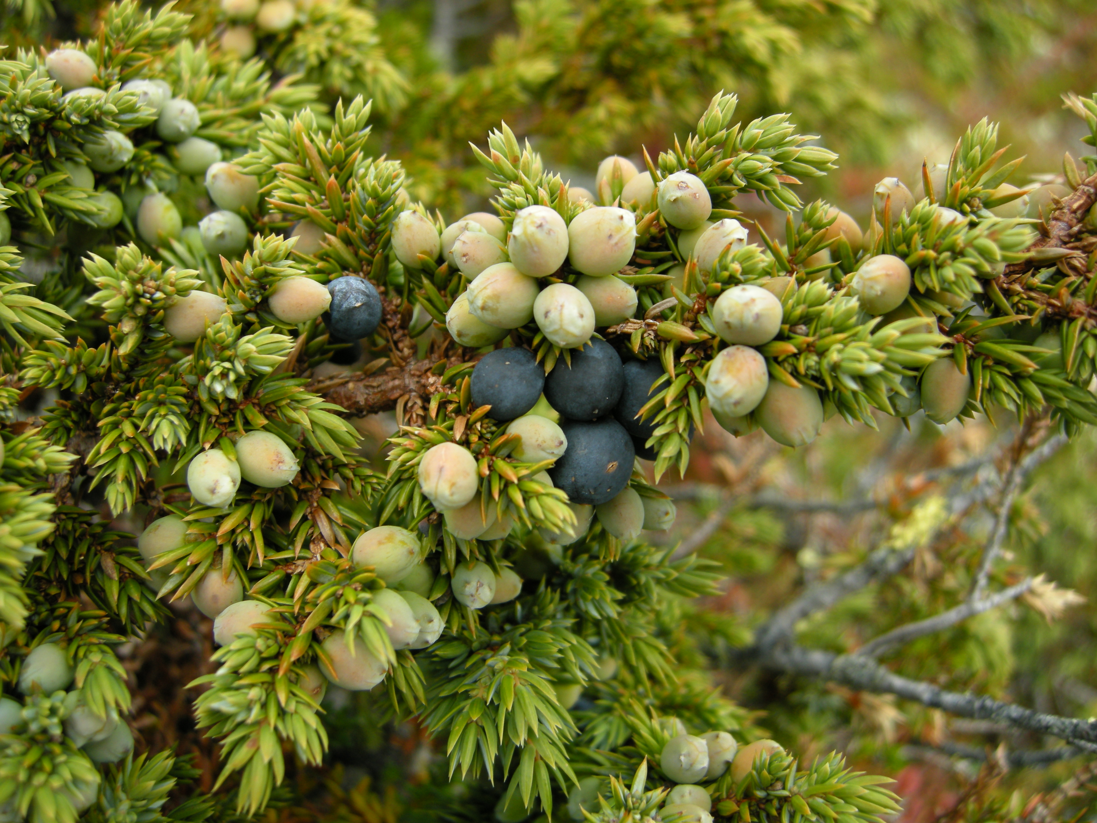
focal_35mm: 35
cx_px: 548
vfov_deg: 40.7
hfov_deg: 52.6
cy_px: 412
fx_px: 1109
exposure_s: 1/79.7
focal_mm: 7.5
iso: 64
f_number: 3
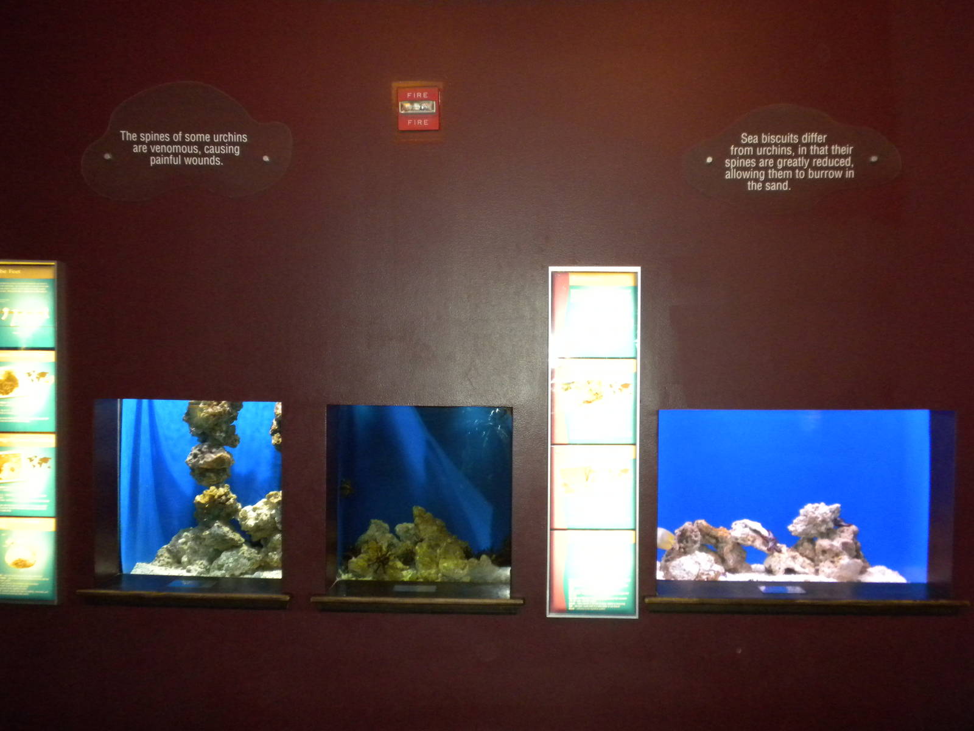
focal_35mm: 37
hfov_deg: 50.1
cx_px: 487
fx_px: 1041
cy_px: 366
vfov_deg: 38.7
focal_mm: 6.6
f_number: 3.5
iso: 400
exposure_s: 1/26.5
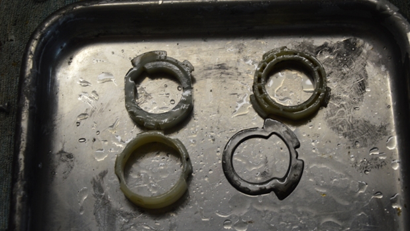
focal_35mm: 78
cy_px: 133
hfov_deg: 27.2
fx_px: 848
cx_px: 207
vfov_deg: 15.5
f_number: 4.8
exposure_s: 1/30
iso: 400
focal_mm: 48
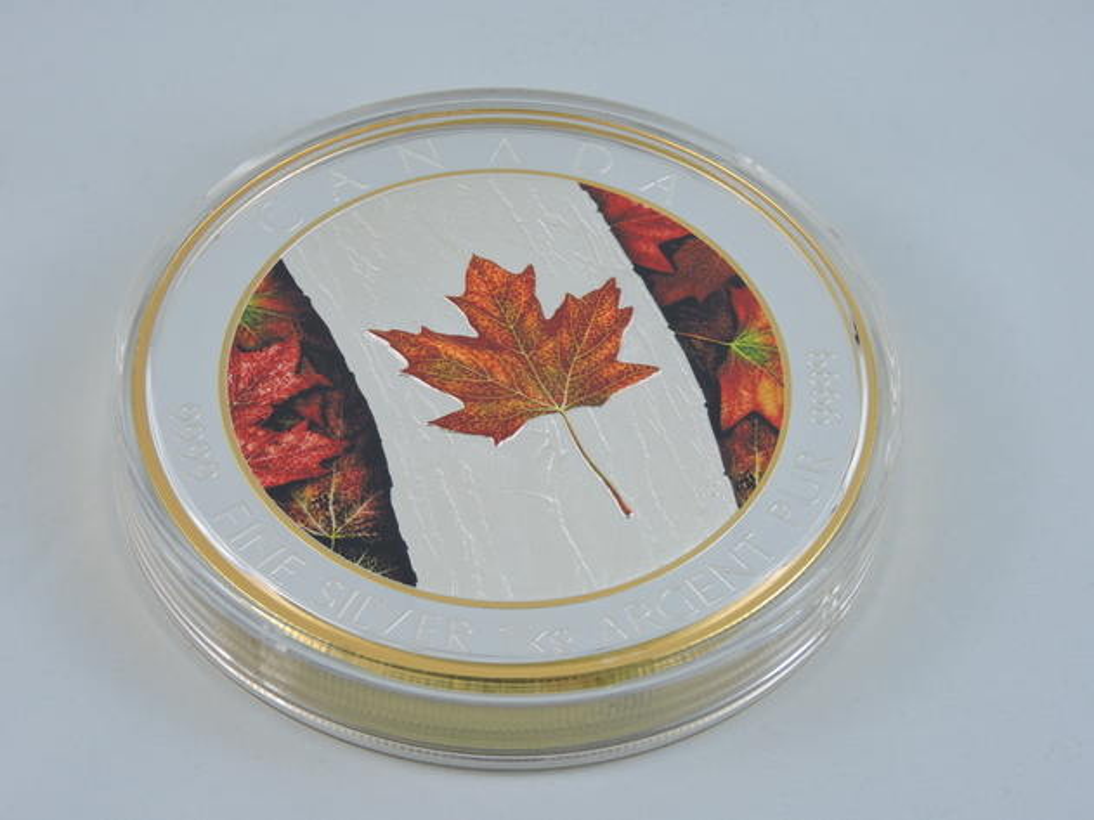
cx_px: 547
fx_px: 2528
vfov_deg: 18.4
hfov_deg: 24.4
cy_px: 410
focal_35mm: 80
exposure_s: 1/60
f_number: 4.5
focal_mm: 14.3
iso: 125
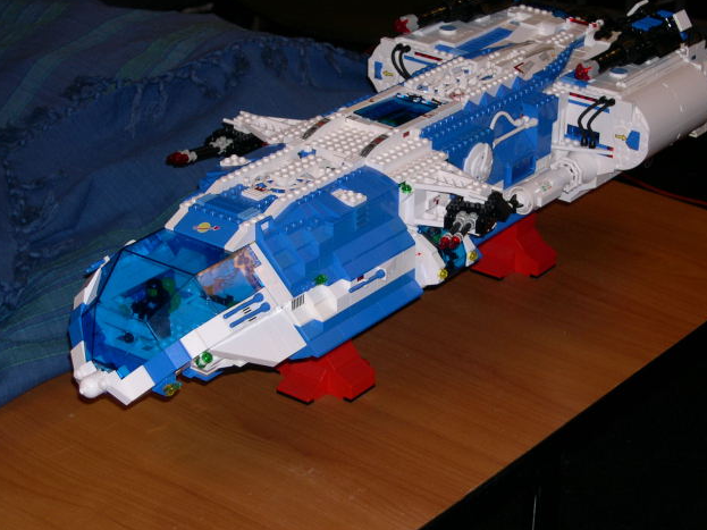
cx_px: 388
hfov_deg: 22.8
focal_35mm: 86
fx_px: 1756
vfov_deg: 17.2
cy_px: 263
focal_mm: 14.2
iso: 100
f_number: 3.7
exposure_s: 1/60
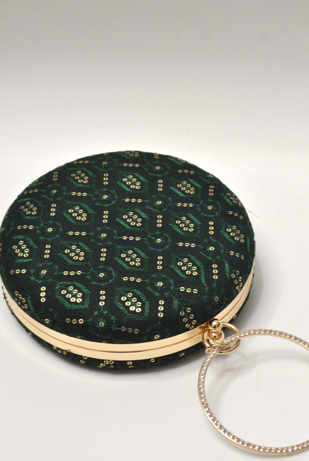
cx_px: 160
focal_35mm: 81
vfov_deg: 25.0
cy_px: 274
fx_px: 1039
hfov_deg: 16.9
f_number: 5.3
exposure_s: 1/30
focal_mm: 40
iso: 400
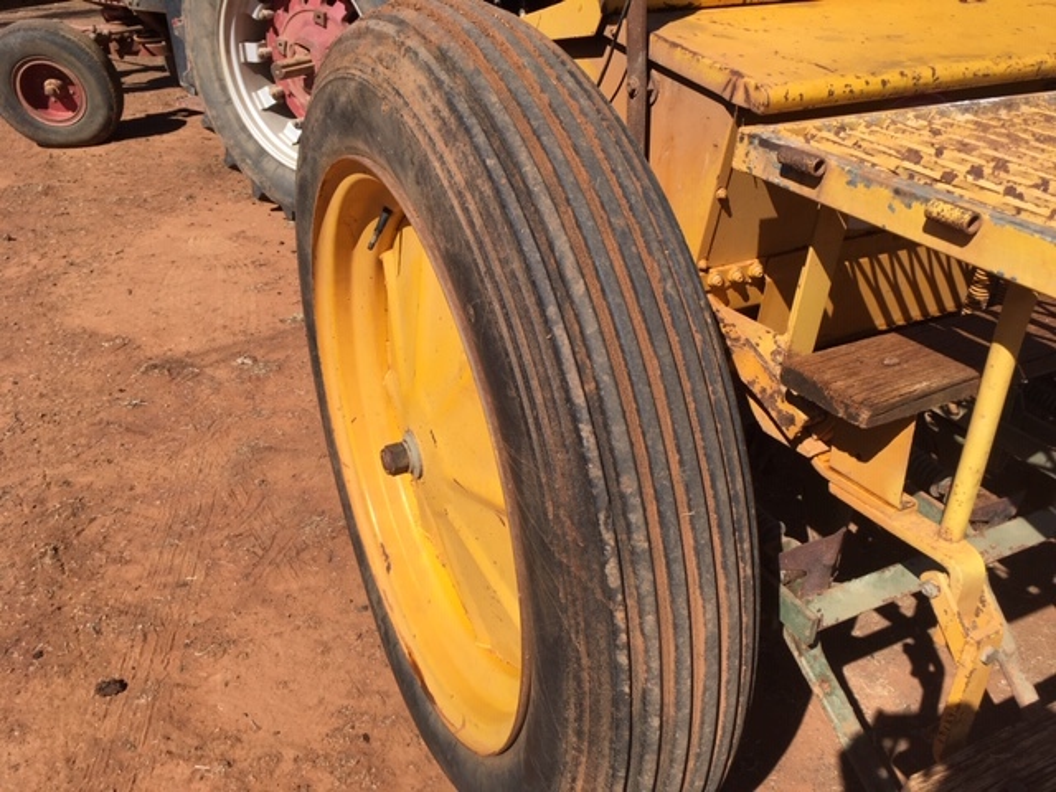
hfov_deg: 61.7
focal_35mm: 29
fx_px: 885
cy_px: 396
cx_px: 528
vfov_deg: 48.2
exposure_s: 1/1748
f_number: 2.2
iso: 25
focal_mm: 4.15
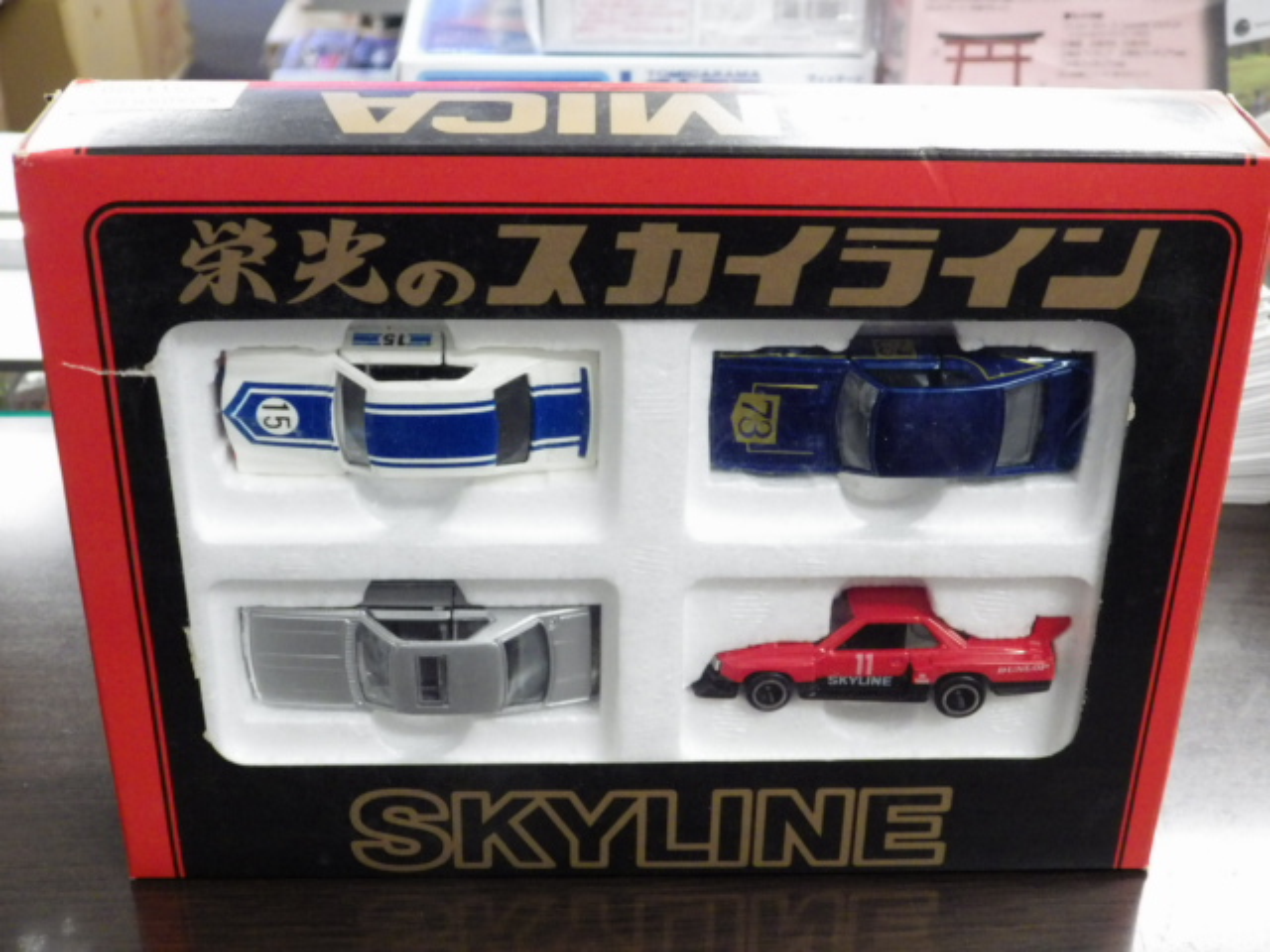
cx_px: 635
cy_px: 476
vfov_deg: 29.1
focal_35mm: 50
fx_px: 1834
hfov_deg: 38.2
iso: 800
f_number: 3.8
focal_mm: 9
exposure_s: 1/30
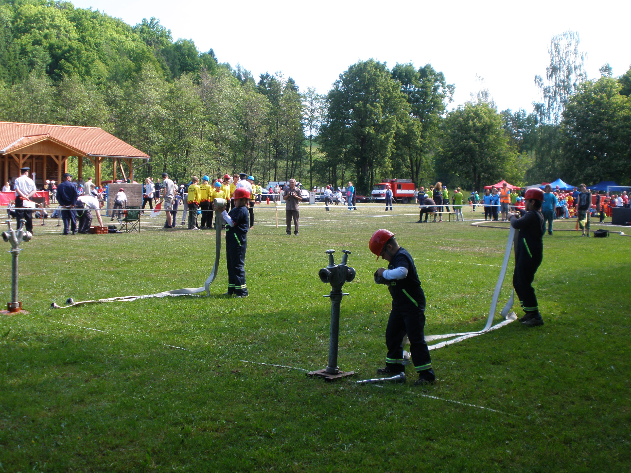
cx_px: 316
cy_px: 236
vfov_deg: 32.9
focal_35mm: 44
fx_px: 802
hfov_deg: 42.9
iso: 80
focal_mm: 7.7
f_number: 4
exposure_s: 1/160
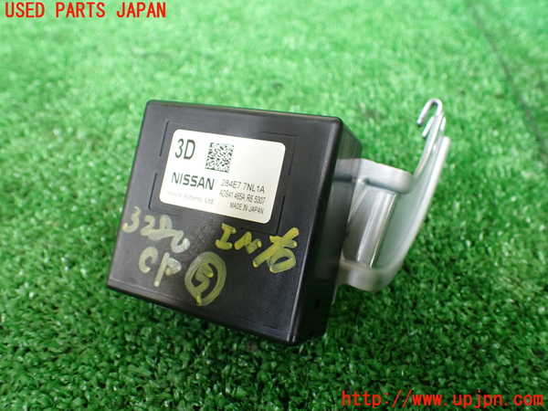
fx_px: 475
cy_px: 206
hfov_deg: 60.0
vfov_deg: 46.8
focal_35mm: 30
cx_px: 274
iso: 320
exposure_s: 1/125
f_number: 2.3
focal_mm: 5.4
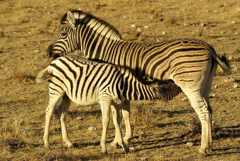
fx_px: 1602
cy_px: 80
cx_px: 120
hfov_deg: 8.6
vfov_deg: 5.7
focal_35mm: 240
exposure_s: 1/320
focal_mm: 160
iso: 100
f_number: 6.3
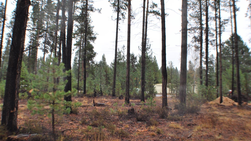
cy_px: 68
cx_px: 125
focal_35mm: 45
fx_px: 300
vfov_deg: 26.5
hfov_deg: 45.5
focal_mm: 28
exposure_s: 1/100
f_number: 5
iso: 200
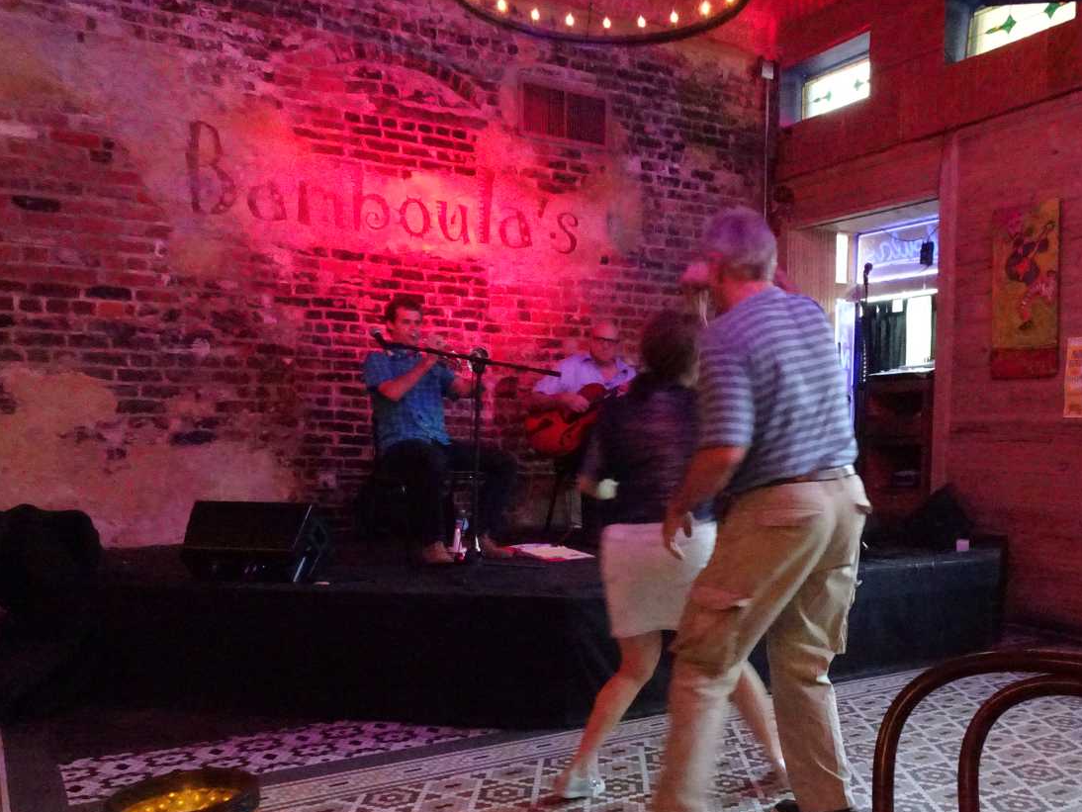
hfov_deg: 56.2
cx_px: 669
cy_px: 537
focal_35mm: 32
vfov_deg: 43.6
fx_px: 1000
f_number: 3.5
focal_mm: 4.1
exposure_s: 1/50
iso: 3200
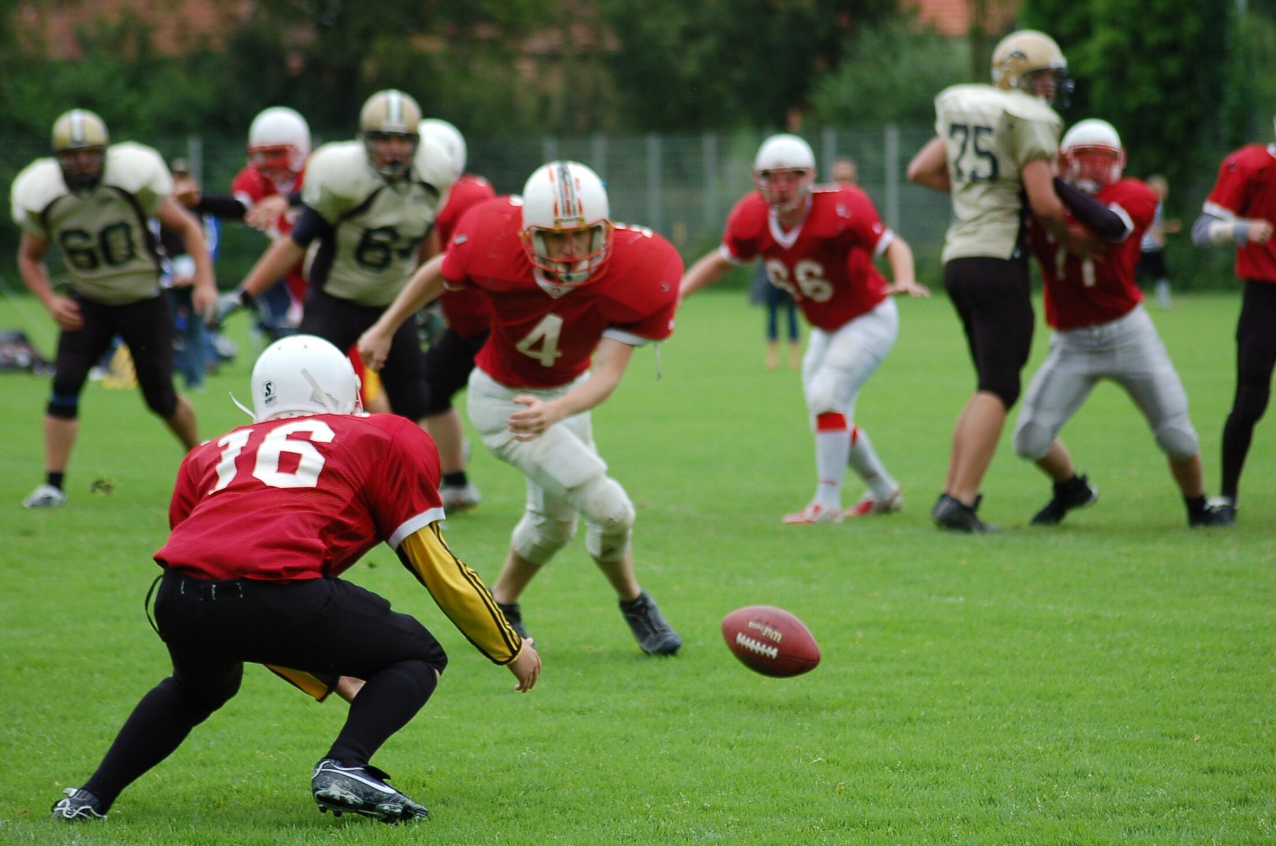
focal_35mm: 202
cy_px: 423
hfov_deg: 10.2
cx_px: 638
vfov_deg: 6.8
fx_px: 7164
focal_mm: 135
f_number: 4.5
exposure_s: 1/1000
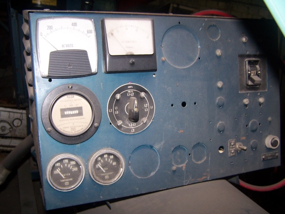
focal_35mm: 38
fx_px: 313
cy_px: 107
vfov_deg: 37.7
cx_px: 142
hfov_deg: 49.0
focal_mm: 6.3
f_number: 2.8
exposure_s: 1/60
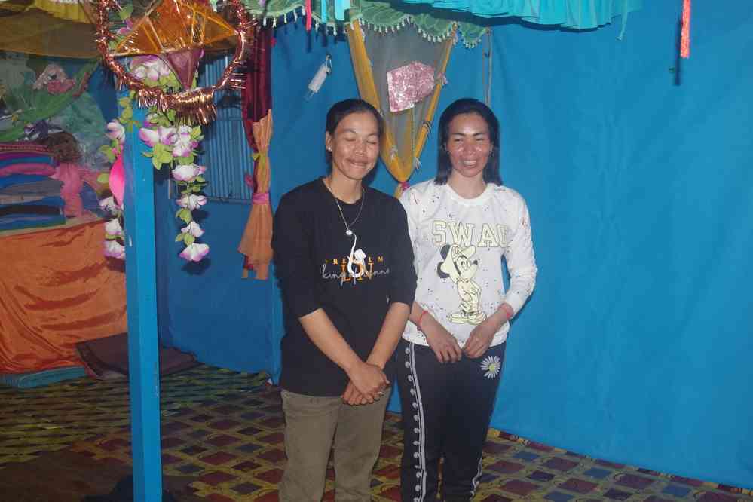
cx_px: 376
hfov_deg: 42.3
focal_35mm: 46
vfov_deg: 28.9
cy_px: 251
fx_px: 973
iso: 1600
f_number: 5
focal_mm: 31
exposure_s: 1/80
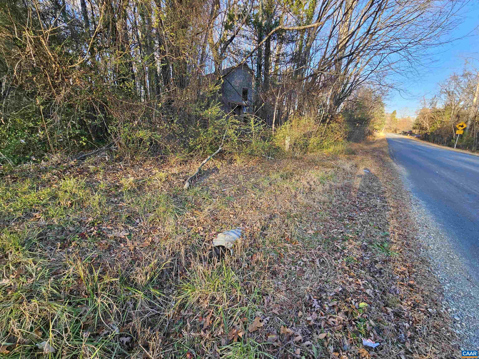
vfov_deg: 89.9
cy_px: 180
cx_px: 240
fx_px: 180
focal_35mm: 13
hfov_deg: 106.2
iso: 50
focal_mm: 2.2
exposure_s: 1/157
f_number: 2.2
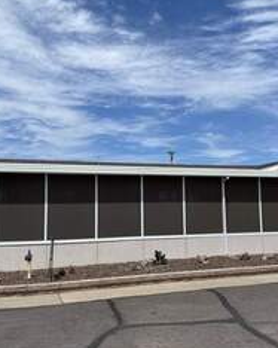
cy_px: 182
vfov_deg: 47.9
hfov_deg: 39.1
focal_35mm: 38
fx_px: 391
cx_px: 158
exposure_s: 1/4808
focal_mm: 4.25
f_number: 1.8
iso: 32
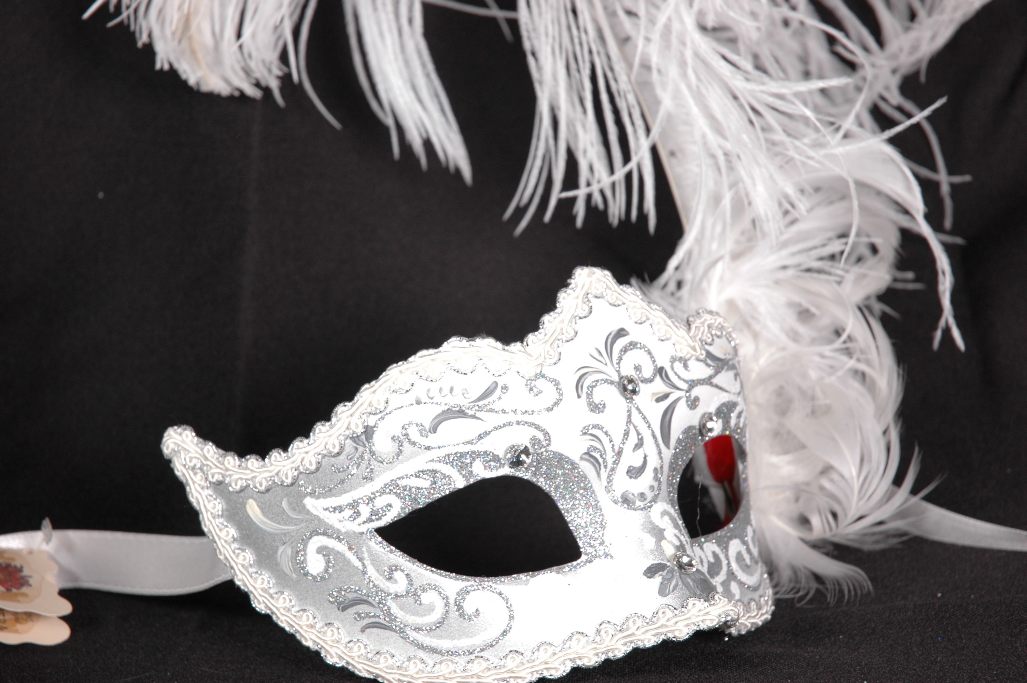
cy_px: 342
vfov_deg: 13.0
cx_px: 514
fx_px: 2993
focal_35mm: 105
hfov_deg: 19.5
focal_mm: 70
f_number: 9
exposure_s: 1/40
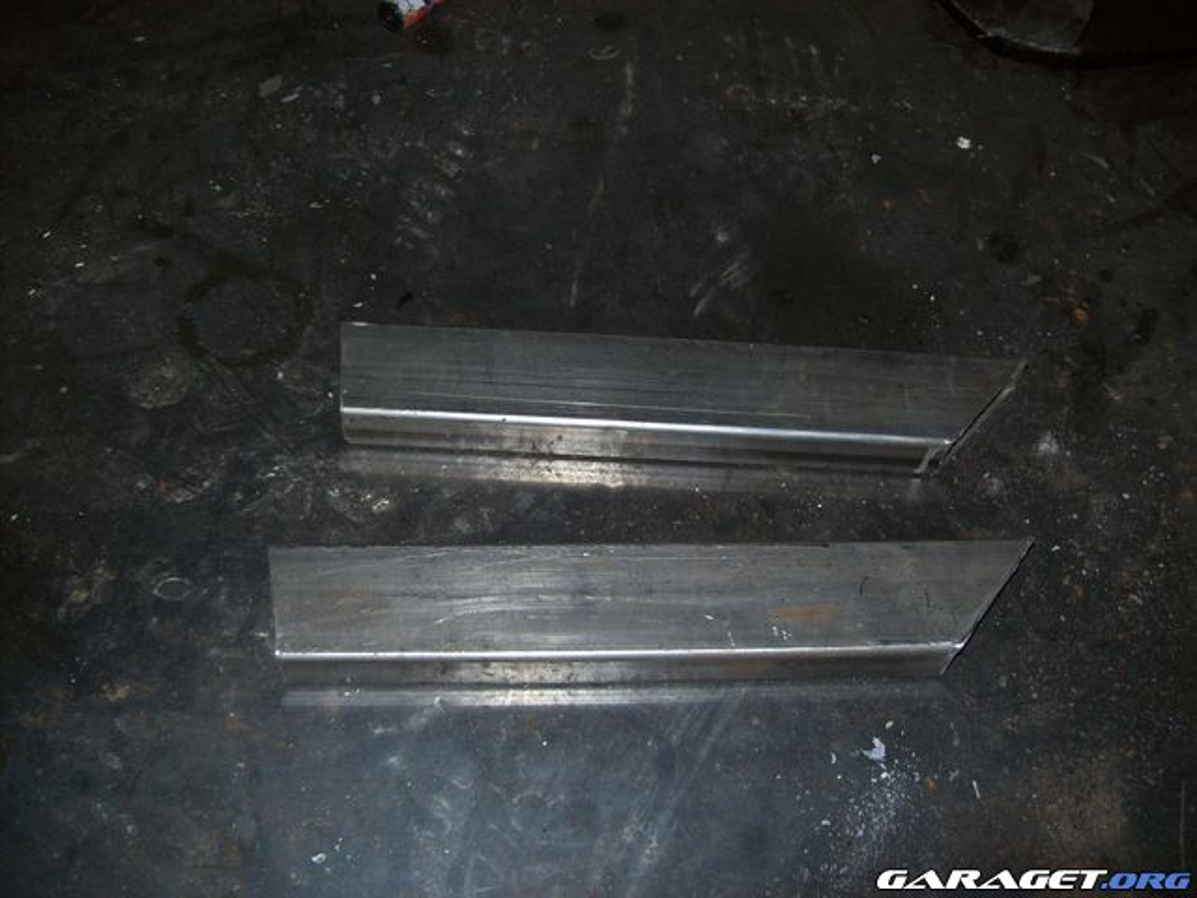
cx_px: 598
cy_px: 449
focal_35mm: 36
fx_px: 1245
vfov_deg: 39.7
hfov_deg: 51.4
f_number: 2.7
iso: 80
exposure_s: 1/64
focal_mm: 6
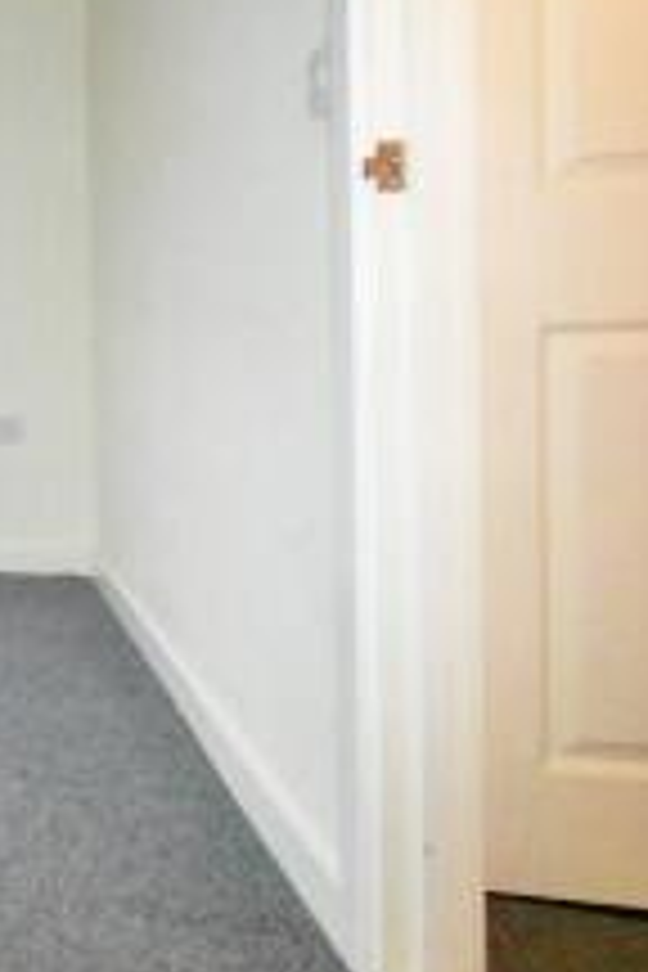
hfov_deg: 25.1
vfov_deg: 56.6
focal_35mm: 33
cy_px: 367
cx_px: -414
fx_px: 891
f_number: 11
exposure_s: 1/200
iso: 25600
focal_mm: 10
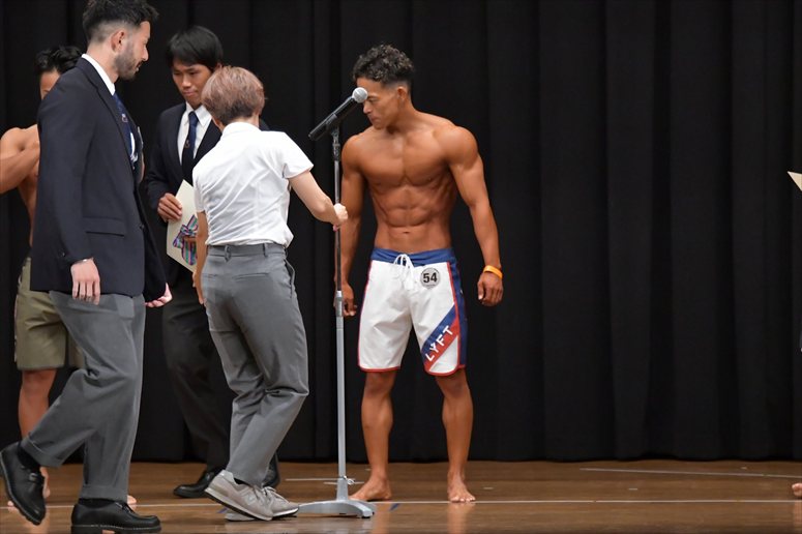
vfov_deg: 5.4
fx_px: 5678
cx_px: 401
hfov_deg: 8.1
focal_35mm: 255
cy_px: 267
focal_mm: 170
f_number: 5.6
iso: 6400
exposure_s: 1/400
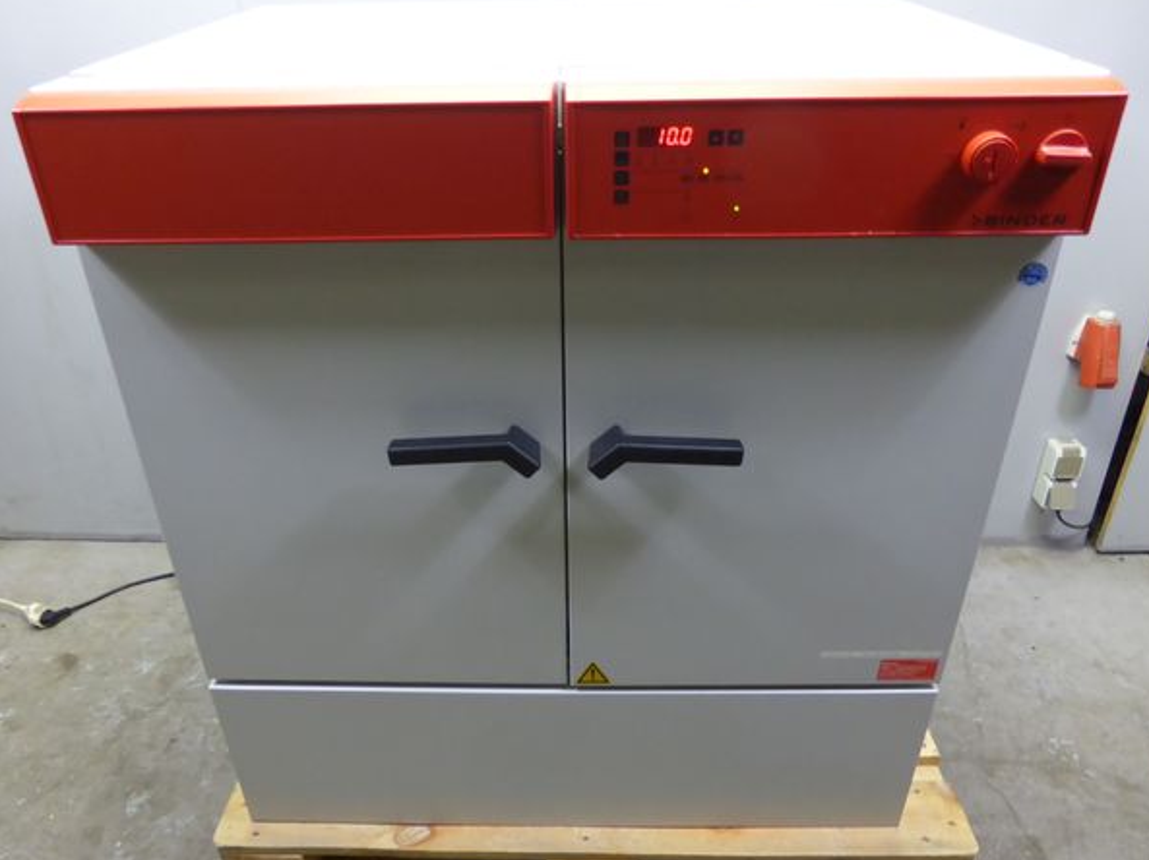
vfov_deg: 51.3
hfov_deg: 65.3
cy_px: 442
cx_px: 554
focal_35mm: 27
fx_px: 896
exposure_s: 1/15
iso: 400
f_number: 3.3
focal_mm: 4.3
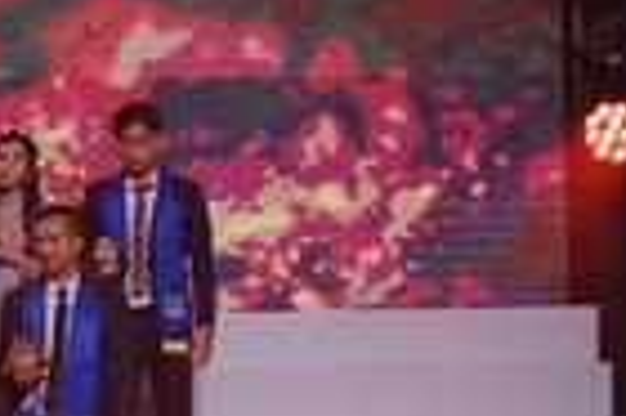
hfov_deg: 5.5
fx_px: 6131
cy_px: 76
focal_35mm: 353
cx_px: -1230
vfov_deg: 3.9
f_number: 5.6
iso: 2000
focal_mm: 55
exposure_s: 1/200
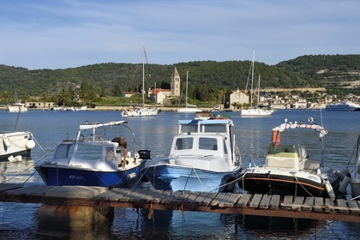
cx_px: 180
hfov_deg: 38.2
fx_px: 520
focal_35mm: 52
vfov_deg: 26.0
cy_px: 120
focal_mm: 52
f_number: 9
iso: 200
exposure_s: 1/500
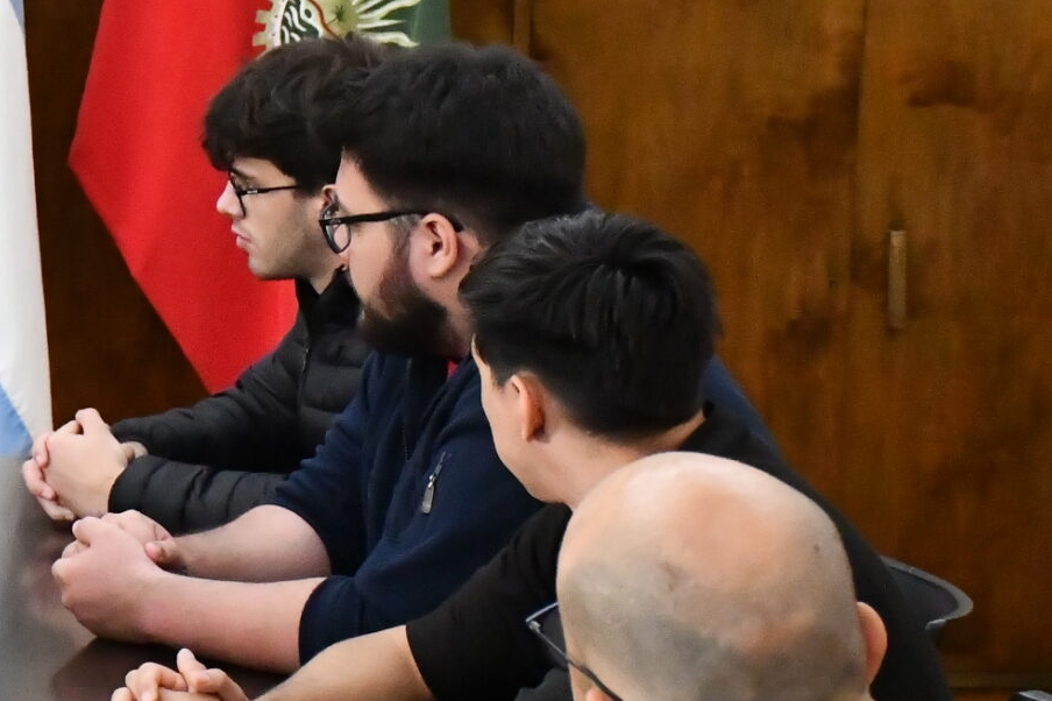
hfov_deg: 11.8
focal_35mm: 170
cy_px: 320
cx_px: -312
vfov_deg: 8.1
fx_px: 4966
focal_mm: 40
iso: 5000
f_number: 5.6
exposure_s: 1/100
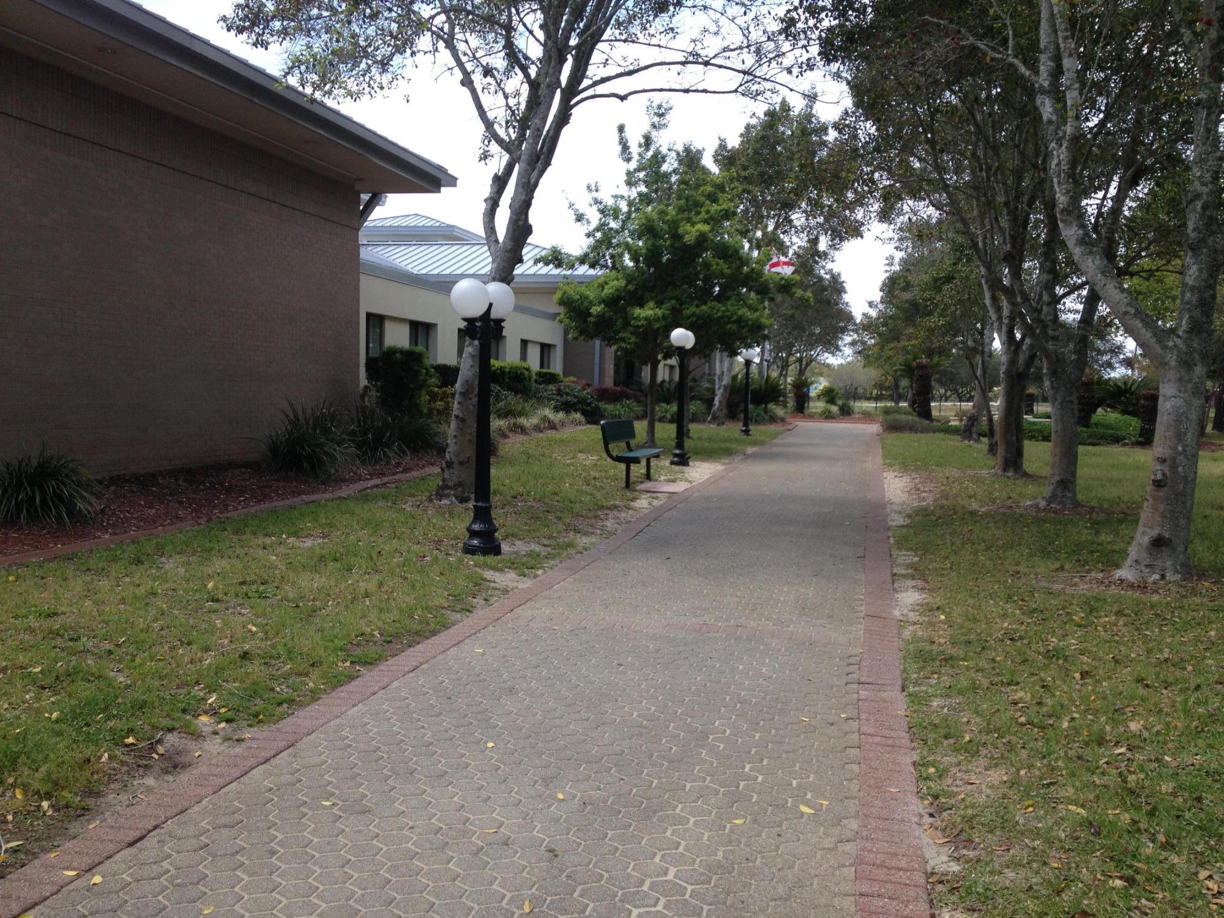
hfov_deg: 52.6
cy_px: 459
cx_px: 612
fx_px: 1238
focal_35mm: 35
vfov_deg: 40.7
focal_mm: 4.28
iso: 50
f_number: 2.4
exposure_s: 1/778
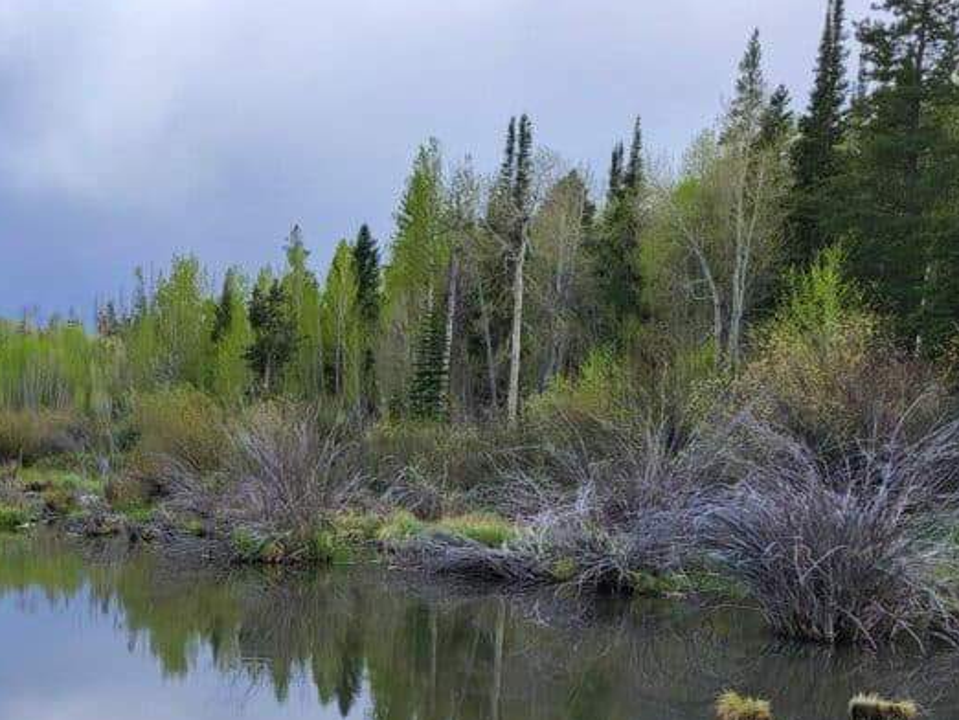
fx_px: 1414
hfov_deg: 35.8
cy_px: 599
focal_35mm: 51
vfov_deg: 27.9
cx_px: 141
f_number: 1.8
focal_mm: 5.4
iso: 40
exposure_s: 1/1597
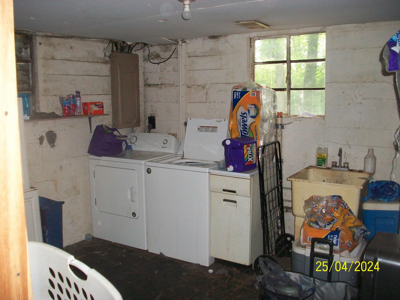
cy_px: 150
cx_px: 200
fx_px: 393
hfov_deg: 54.0
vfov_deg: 41.8
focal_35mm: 34
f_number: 2.8
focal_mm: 5.7
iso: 160
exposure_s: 1/60
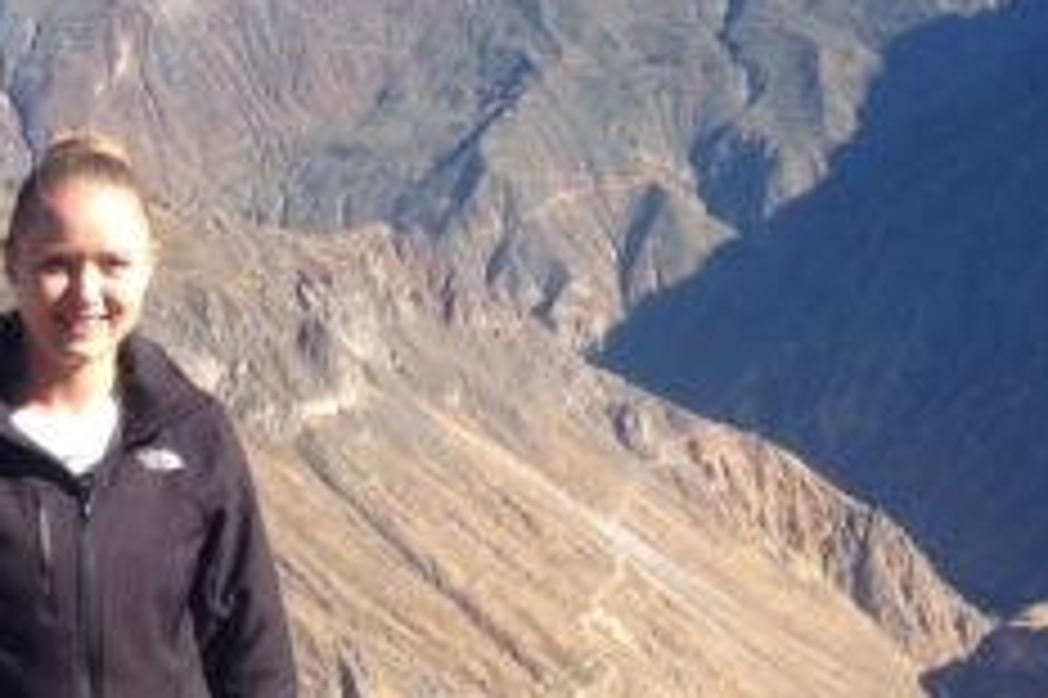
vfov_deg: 11.6
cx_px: 886
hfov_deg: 17.2
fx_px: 3433
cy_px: 252
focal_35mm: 118
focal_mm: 4.12
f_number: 2.4
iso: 50
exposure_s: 1/903
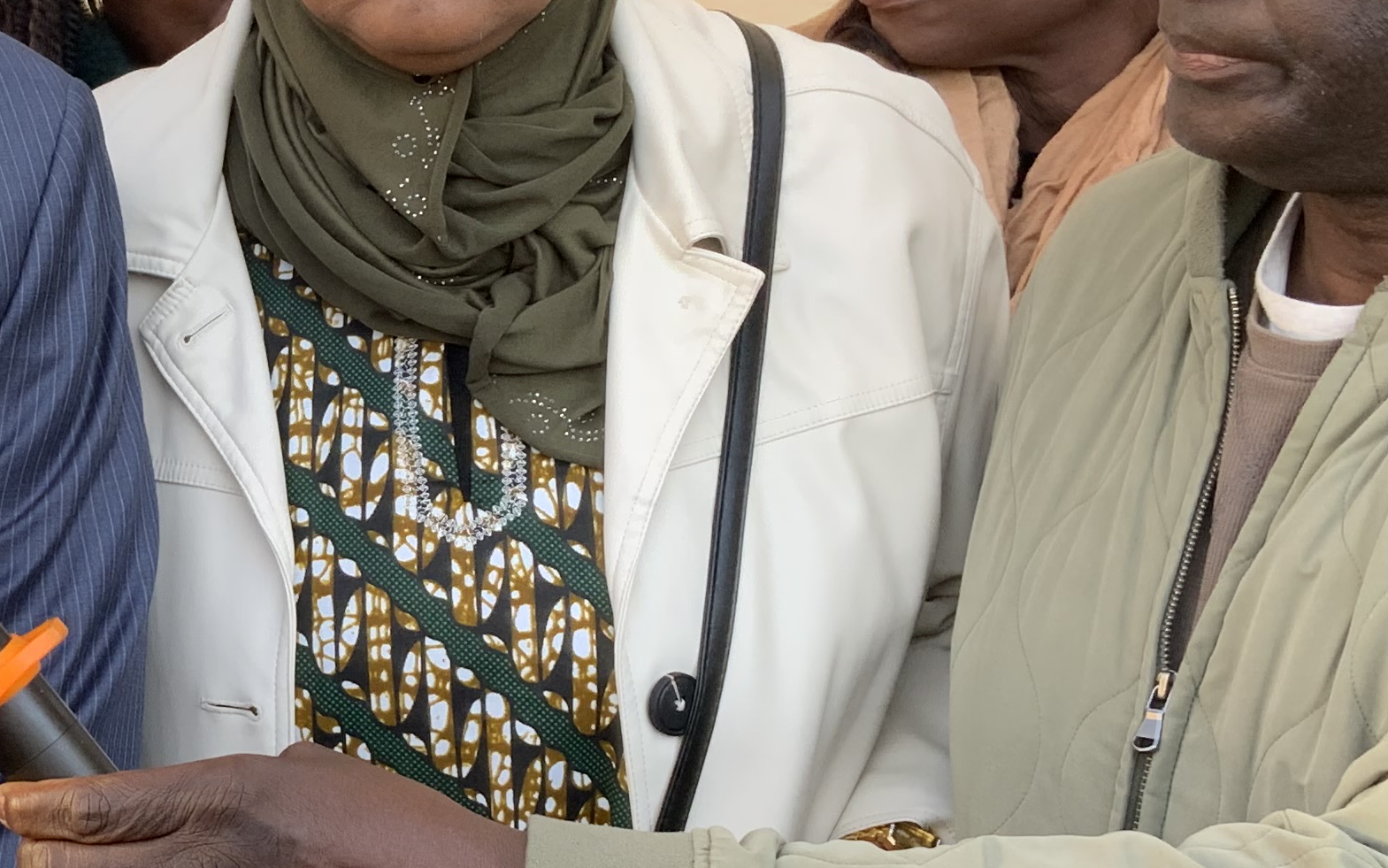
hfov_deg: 24.9
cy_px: 549
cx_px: -5
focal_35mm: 79
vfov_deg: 16.5
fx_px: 2989
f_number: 1.8
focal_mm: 3
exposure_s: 1/135
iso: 16
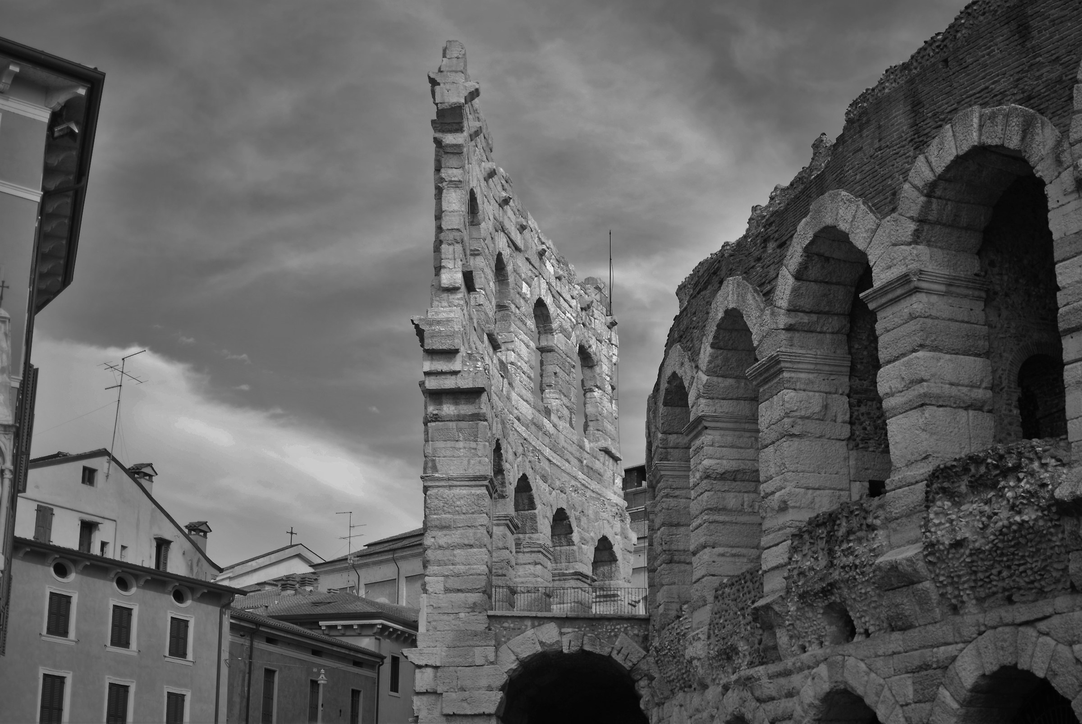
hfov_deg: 37.8
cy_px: 362
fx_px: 1580
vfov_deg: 25.8
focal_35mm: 52
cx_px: 541
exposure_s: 1/2000
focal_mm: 35
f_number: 1.8
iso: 100
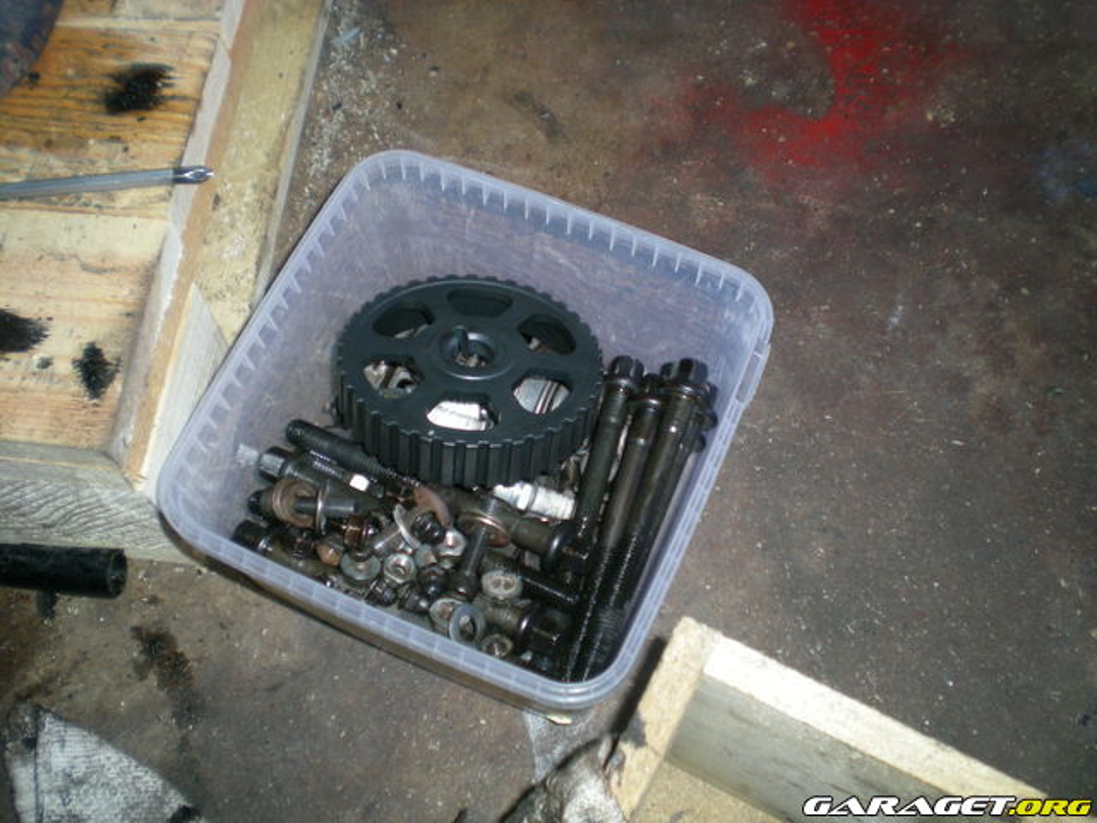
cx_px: 548
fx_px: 1204
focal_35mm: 38
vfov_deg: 37.7
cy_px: 412
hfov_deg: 49.0
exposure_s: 1/60
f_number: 3.1
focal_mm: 6.3
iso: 100
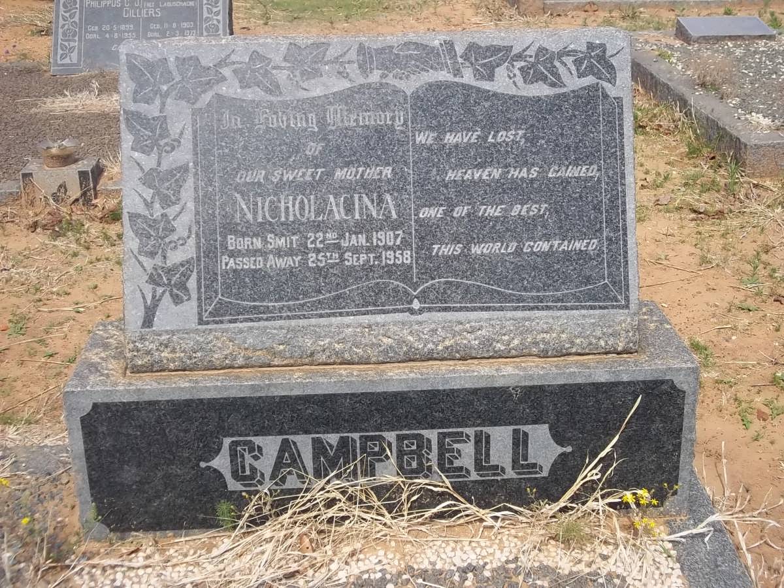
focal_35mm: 50
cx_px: 392
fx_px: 1132
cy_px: 294
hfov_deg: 38.2
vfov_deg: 29.1
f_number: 3.6
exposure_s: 1/500
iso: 80
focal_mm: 8.8
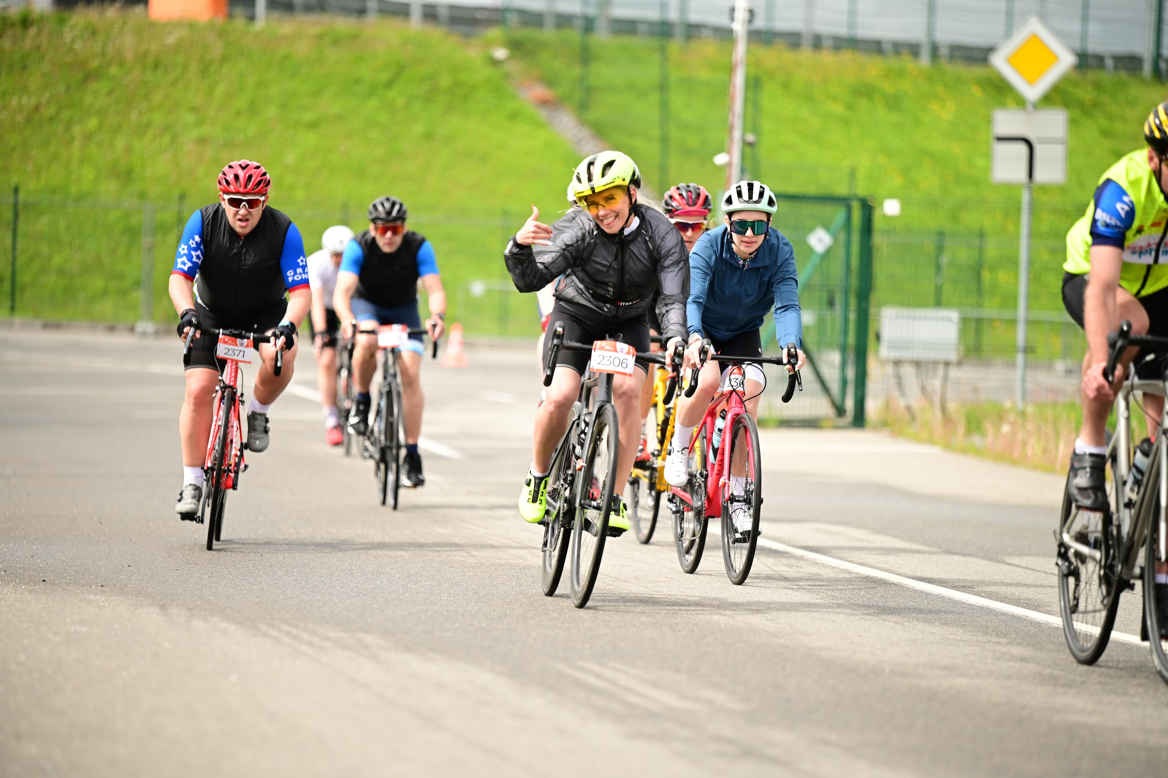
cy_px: 389
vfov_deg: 7.6
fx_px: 5837
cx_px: 584
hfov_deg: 11.4
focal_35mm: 180
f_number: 2.8
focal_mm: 180
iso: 200
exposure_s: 1/1600
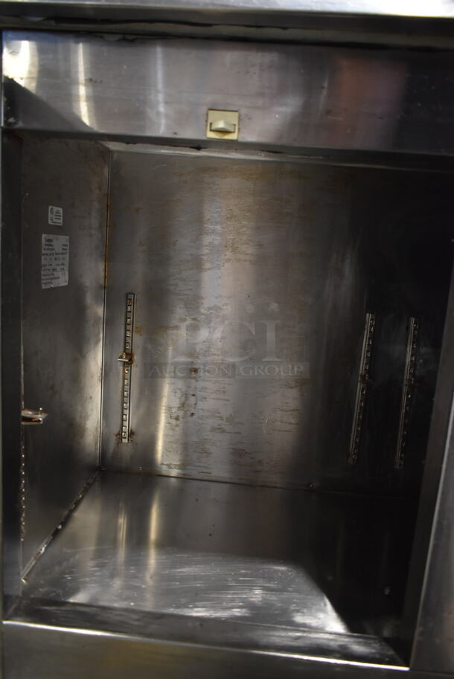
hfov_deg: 48.0
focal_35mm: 27
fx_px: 510
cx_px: 227
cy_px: 340
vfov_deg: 67.3
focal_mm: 18
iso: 1250
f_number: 3.5
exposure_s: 1/30
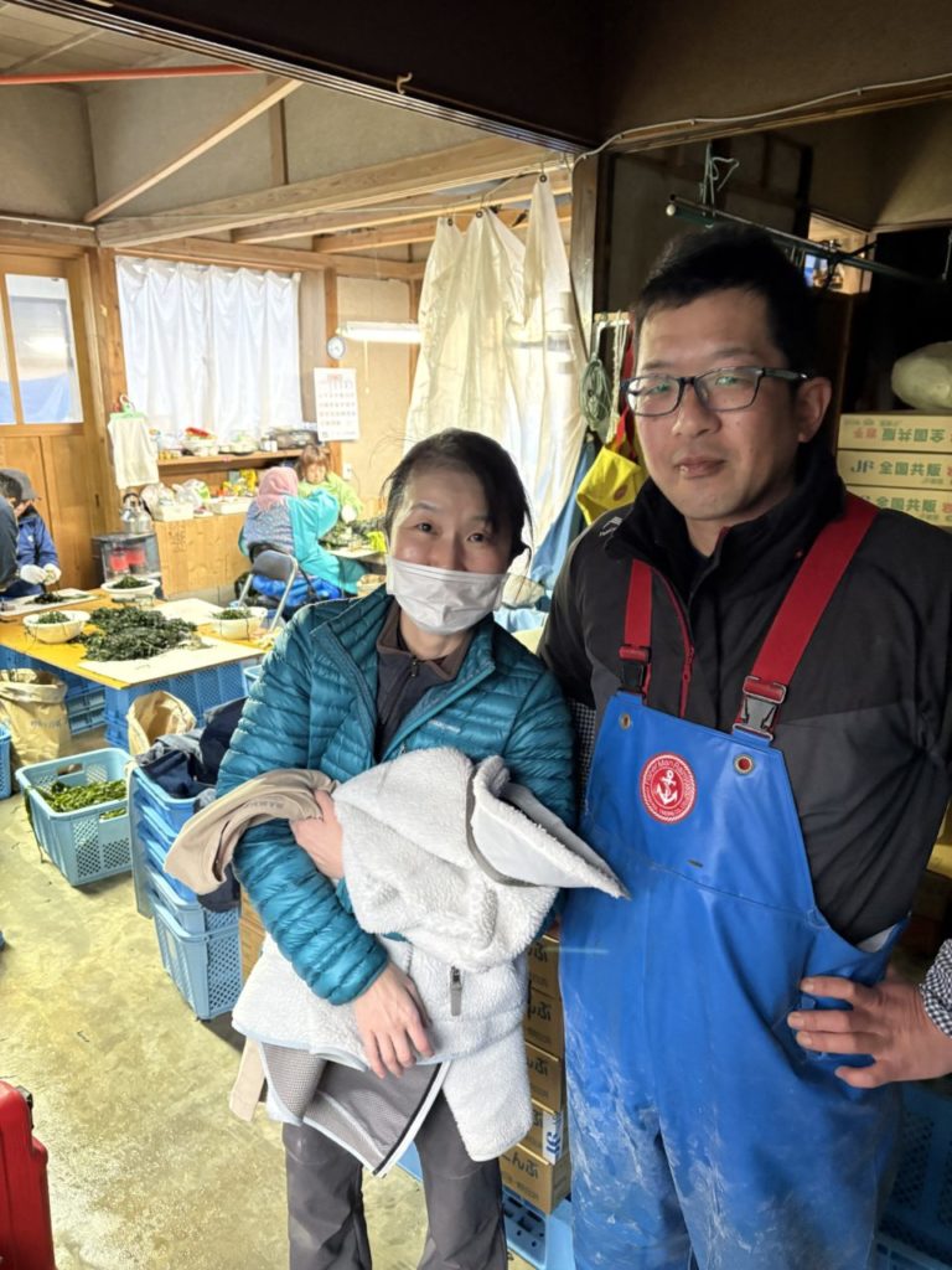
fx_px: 953
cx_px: 476
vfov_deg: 67.3
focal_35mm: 26
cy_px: 635
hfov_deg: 53.1
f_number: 1.6
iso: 500
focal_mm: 5.96
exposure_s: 1/25
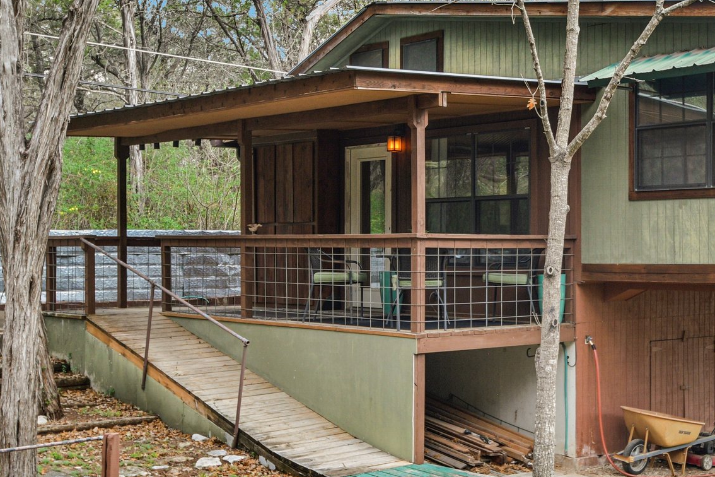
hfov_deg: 34.7
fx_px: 1112
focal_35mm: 56
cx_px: 561
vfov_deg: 24.2
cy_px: 257
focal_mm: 21
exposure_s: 1/20
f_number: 8
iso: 400
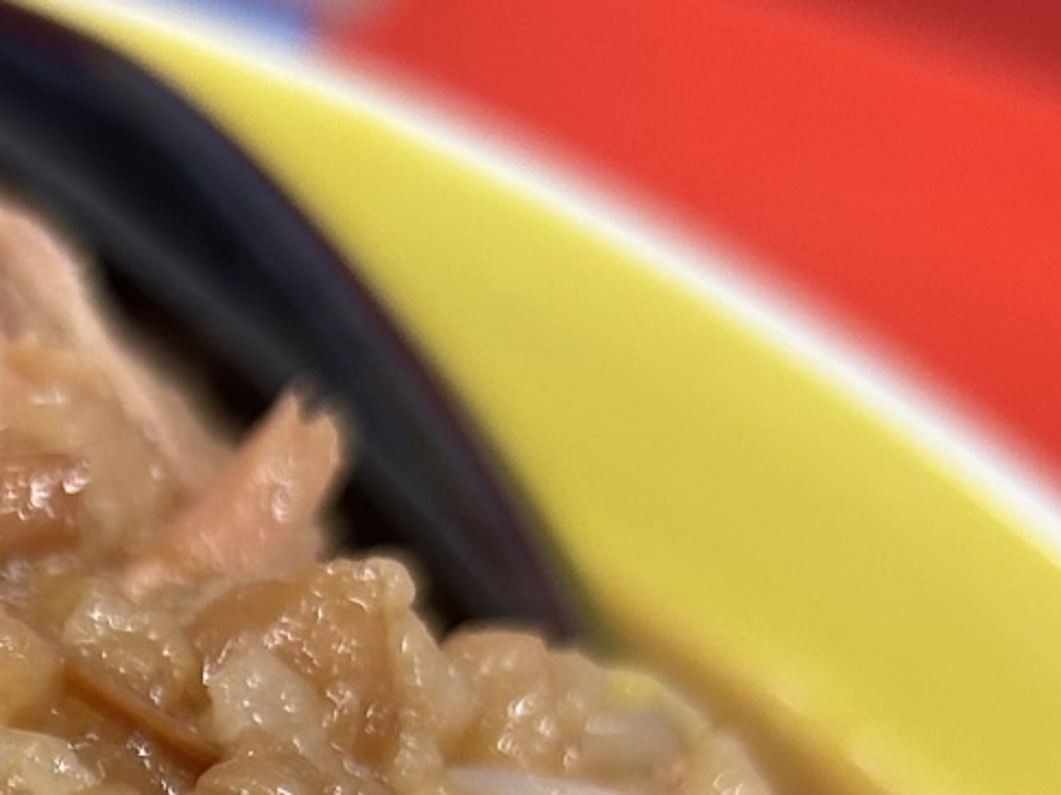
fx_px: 3278
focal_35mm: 107
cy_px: 1166
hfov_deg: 16.8
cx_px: -480
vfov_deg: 13.1
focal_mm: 5.7
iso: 64
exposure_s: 1/121
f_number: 1.5
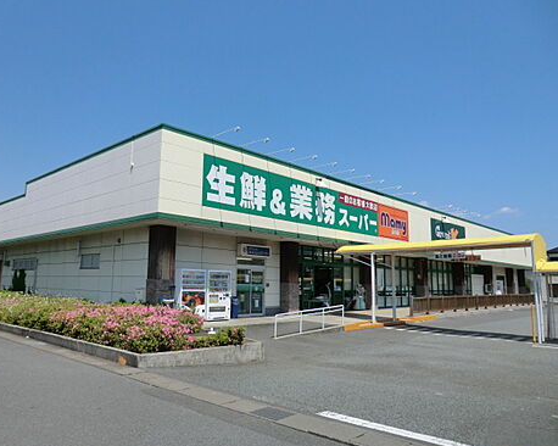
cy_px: 228
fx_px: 429
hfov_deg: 65.9
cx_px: 255
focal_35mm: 26
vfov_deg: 54.9
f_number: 7.5
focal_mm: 4.3
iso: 80
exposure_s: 1/320
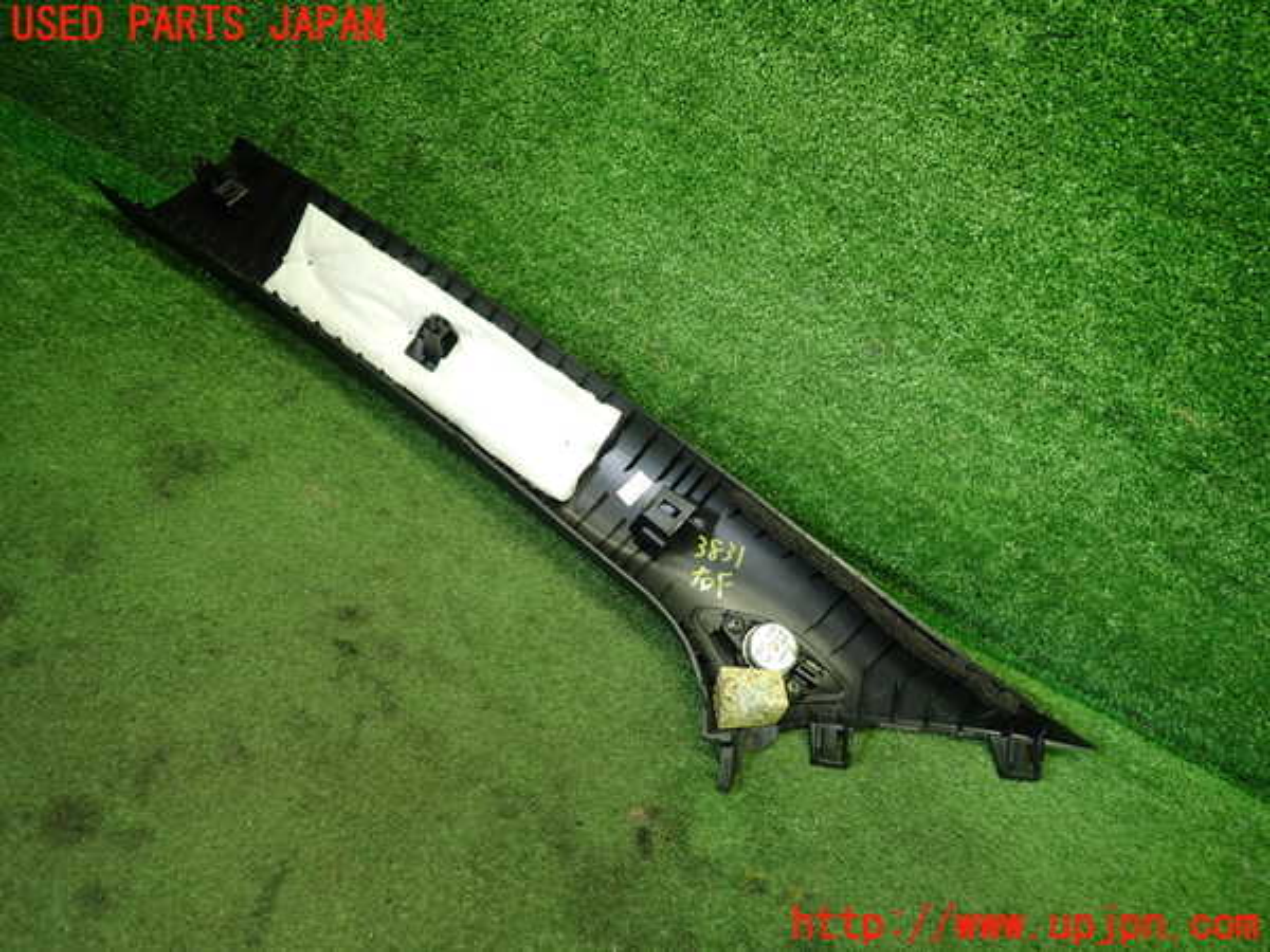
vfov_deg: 54.9
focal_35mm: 25
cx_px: 635
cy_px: 476
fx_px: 917
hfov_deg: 69.4
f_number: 2
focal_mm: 4.5
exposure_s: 1/60
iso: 200
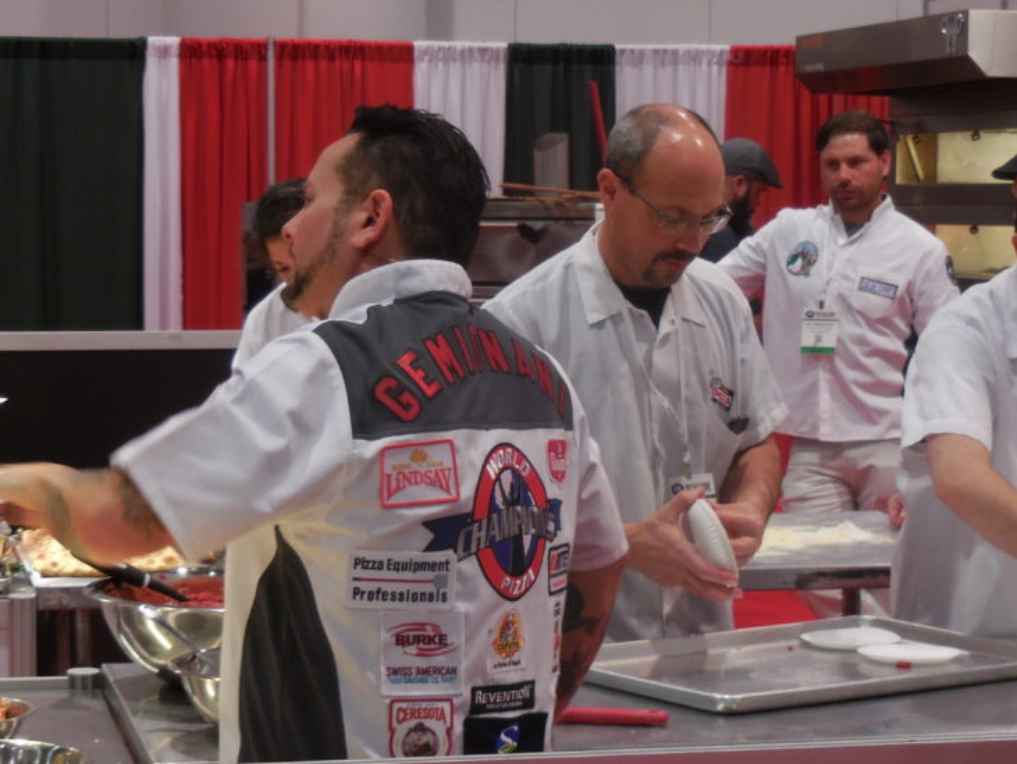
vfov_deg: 15.1
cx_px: 518
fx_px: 2881
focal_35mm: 98
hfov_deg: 20.0
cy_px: 362
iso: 220
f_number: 4.7
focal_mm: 12.6
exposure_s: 1/30
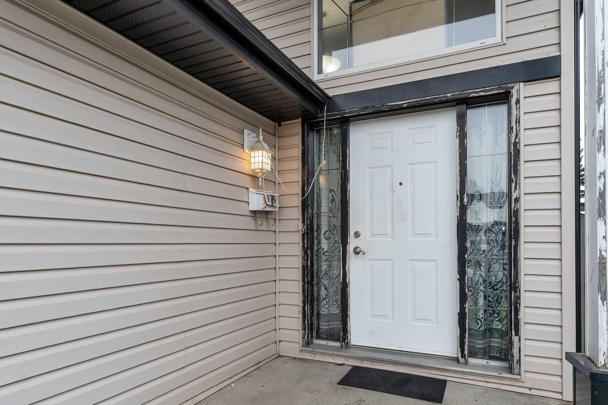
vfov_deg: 56.8
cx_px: 296
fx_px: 371
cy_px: 242
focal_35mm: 22
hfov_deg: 78.6
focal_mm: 14
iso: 400
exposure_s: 1/125
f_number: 6.3
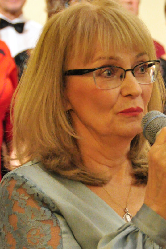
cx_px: 128
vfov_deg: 9.3
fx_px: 1533
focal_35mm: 221
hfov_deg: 6.2
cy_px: 148
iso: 2500
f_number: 6.3
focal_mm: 65
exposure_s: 1/50
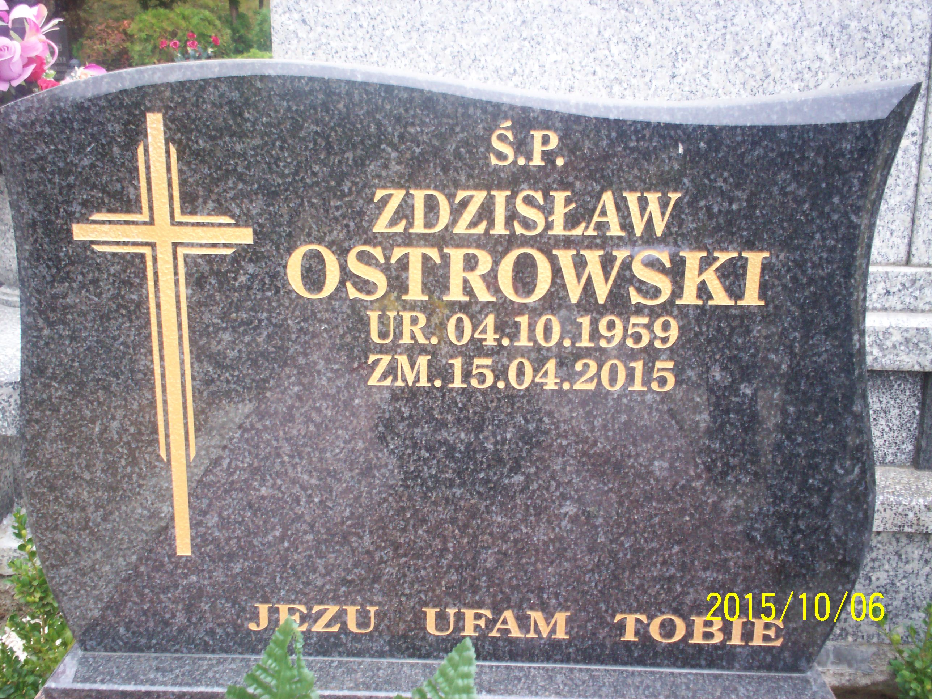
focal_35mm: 36
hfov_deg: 51.4
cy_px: 350
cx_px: 466
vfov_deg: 39.7
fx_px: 969
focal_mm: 6
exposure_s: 1/12.9
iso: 140
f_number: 4.5
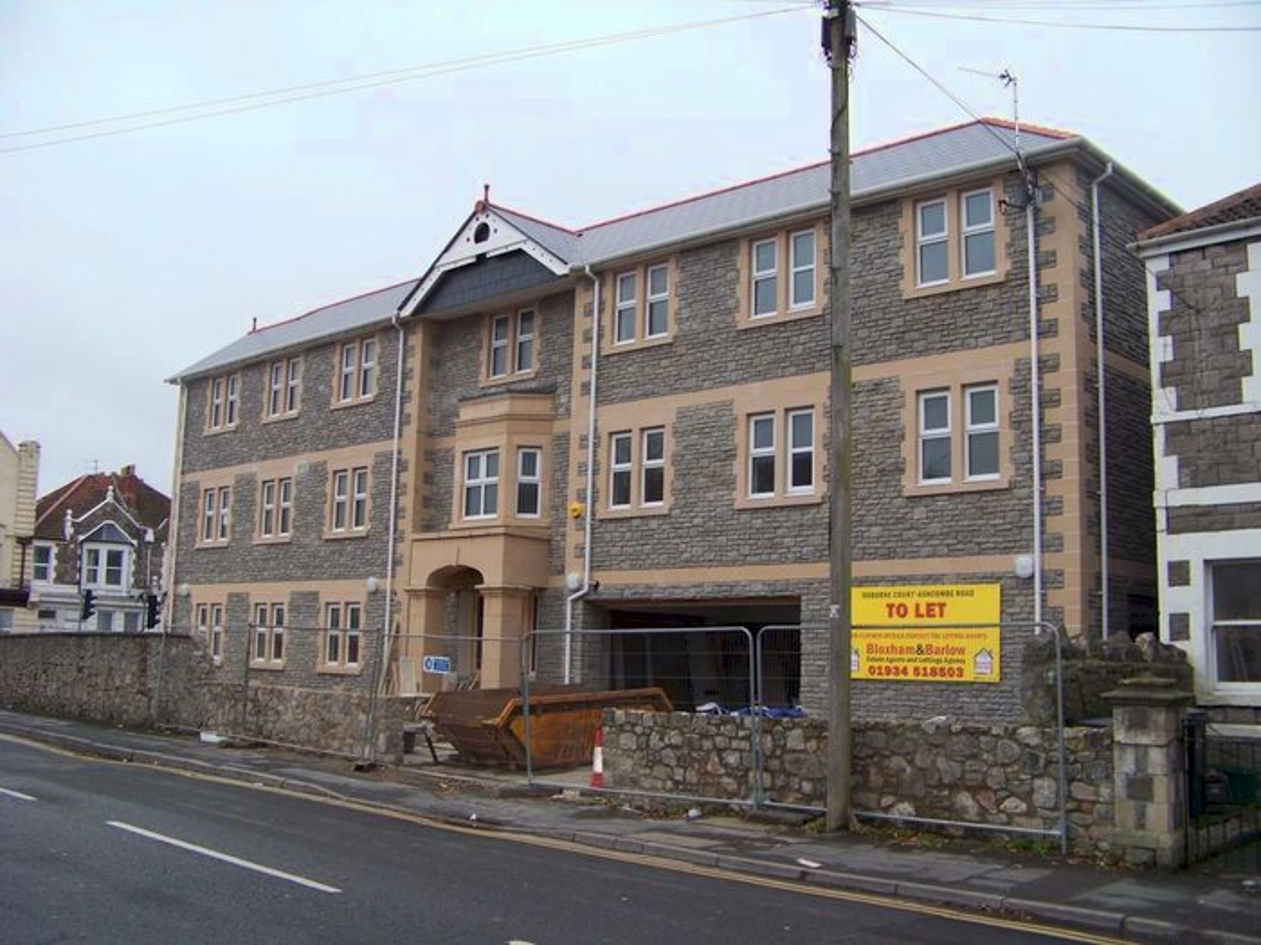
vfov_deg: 39.7
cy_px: 472
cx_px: 630
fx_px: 1311
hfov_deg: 51.4
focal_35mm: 36
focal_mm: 5.85
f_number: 3.2
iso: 64
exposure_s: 1/125
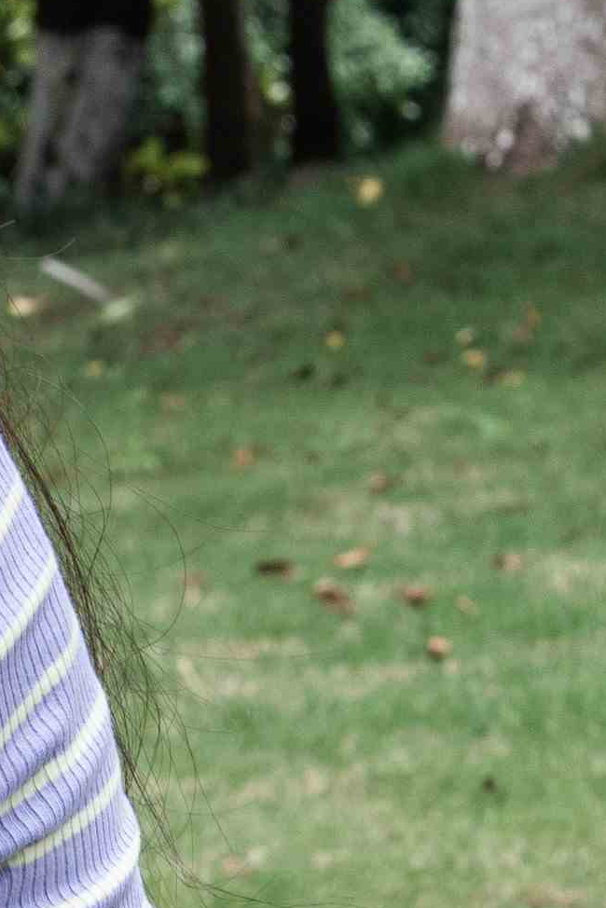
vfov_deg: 8.3
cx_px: -837
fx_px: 6232
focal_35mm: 247
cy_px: 1002
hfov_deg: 5.4
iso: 200
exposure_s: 1/100
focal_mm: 40
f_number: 9
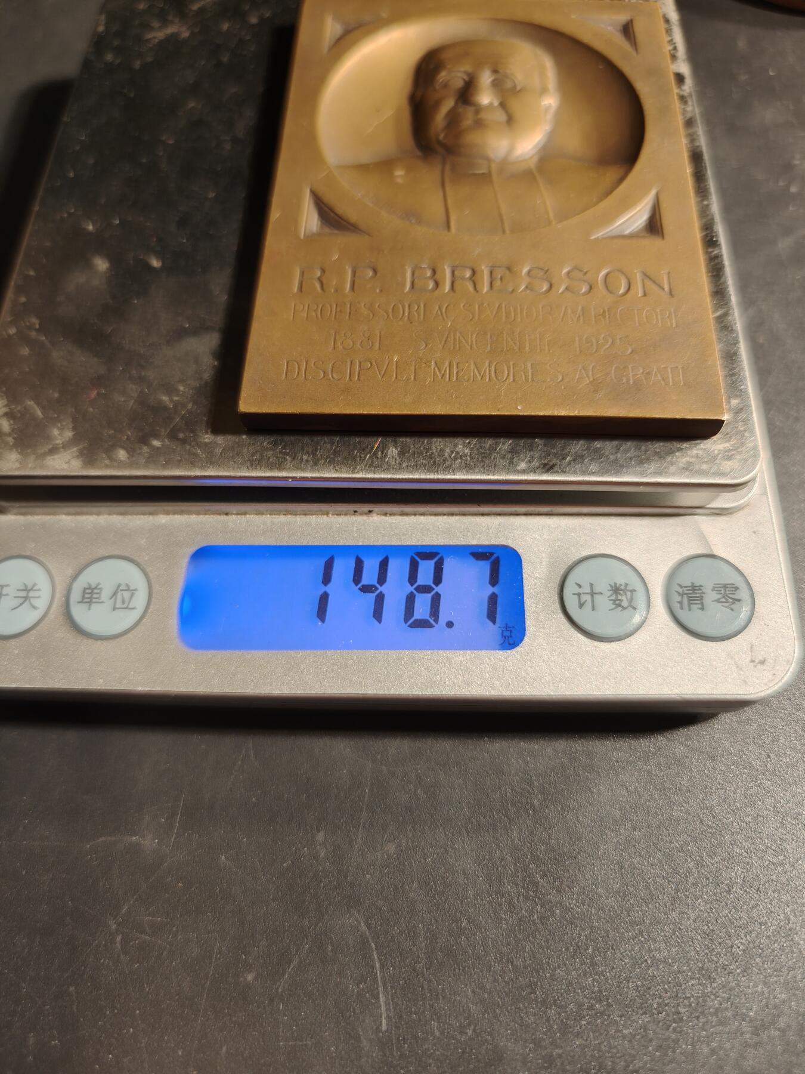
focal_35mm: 23
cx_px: 402
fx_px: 713
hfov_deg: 58.9
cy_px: 537
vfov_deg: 73.9
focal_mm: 6.06
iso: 160
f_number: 1.6
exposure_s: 1/100
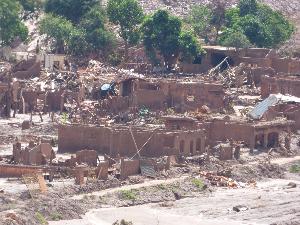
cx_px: 150
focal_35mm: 607
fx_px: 5261
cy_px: 112
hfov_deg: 3.3
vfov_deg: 2.5
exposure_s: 1/320
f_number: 5.6
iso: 160
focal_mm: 98.78
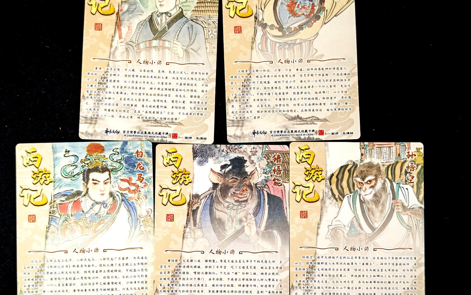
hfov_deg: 30.2
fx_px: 873
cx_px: 236
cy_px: 165
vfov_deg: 19.1
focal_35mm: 68
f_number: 1.9
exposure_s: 1/50
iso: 160
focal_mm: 6.67
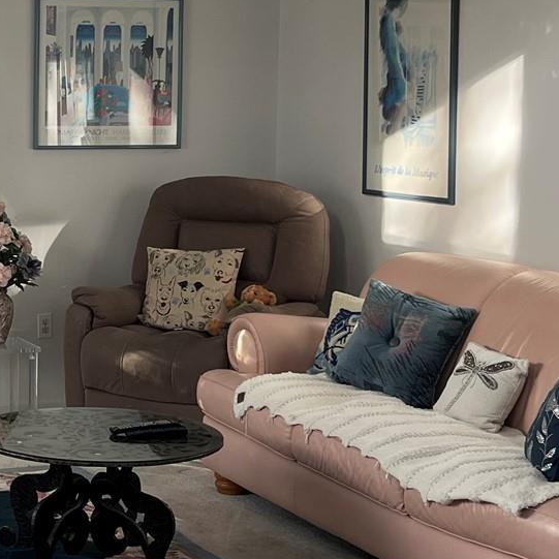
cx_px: -42
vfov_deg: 19.9
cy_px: 187
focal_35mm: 87
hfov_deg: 19.2
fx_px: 1589
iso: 64
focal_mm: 5.1
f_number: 1.6
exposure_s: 1/121
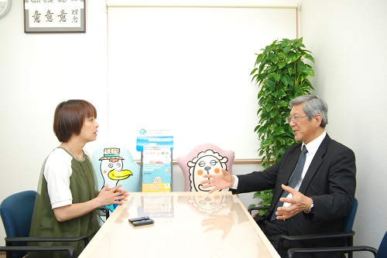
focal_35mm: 32
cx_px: 194
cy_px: 129
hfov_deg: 59.5
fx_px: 339
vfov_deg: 41.8
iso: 400
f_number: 2.8
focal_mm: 21
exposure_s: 1/125
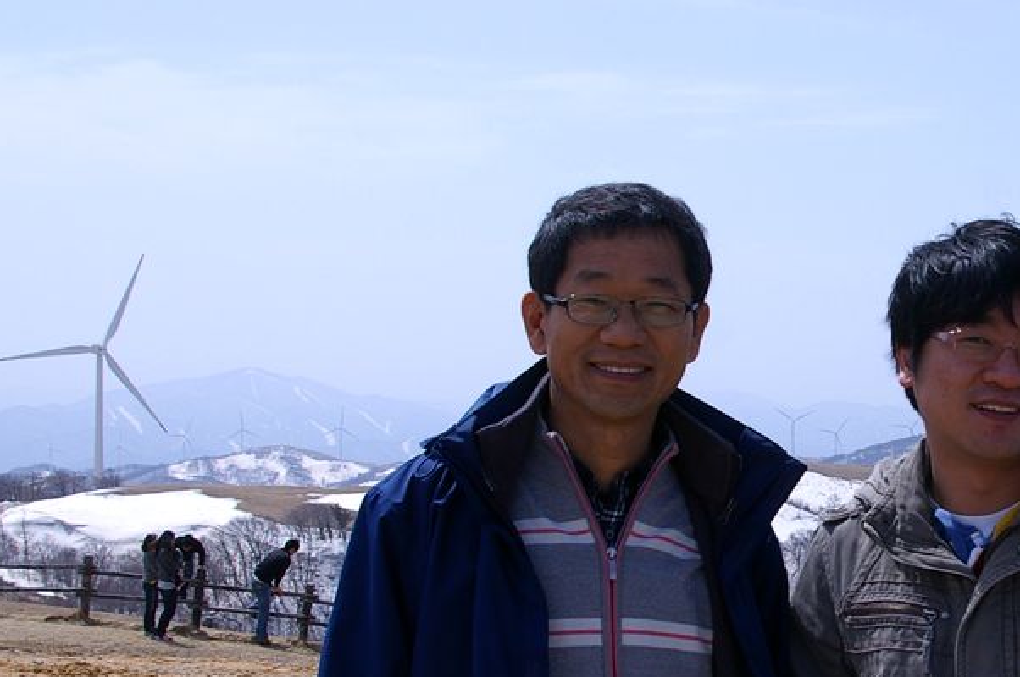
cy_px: 416
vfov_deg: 19.9
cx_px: 877
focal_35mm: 68
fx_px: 1925
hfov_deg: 28.7
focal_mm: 23
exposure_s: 1/500
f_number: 9.5
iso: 200
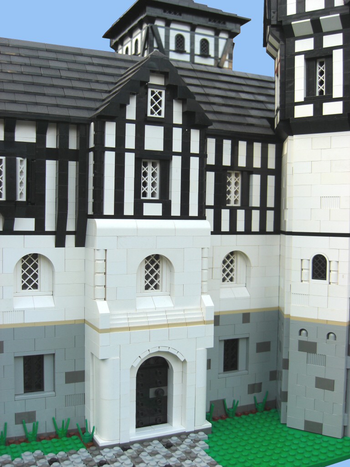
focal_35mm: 38
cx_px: 175
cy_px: 234
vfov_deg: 49.0
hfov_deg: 37.7
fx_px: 512
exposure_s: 1/125
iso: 80
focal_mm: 7.9
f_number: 2.8
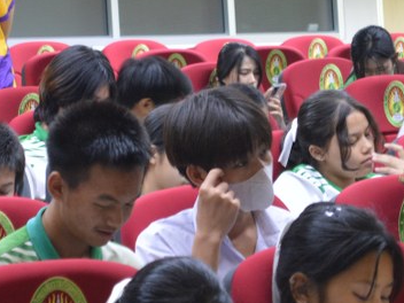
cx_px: 118
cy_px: 49
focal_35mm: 230
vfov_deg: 6.4
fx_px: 2689
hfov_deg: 8.6
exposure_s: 1/15
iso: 720
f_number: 5.6
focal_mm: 55
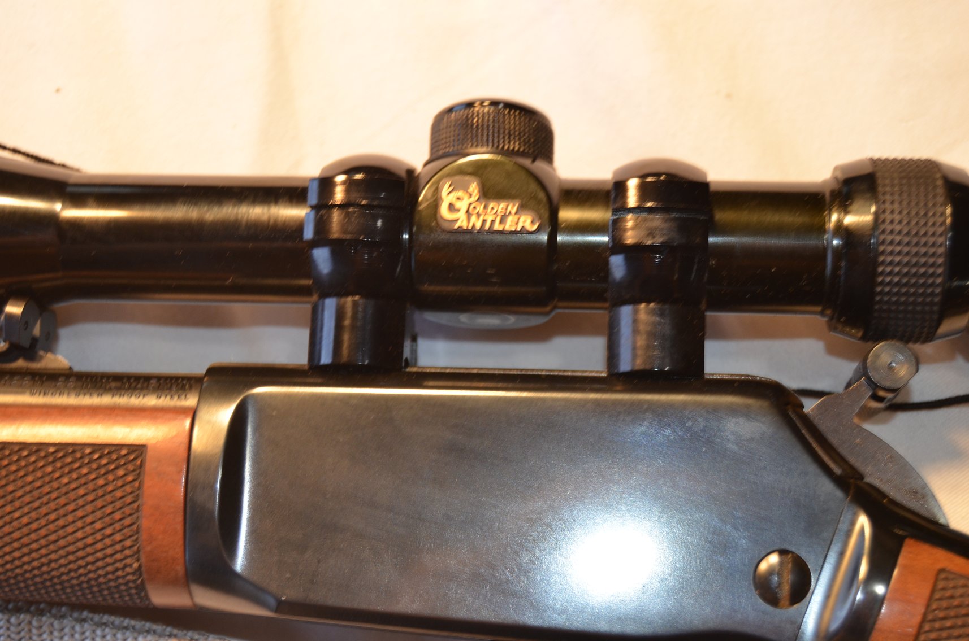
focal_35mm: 63
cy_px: 320
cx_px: 484
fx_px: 1692
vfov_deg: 21.5
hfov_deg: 32.0
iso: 400
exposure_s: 1/100
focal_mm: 42
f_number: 5
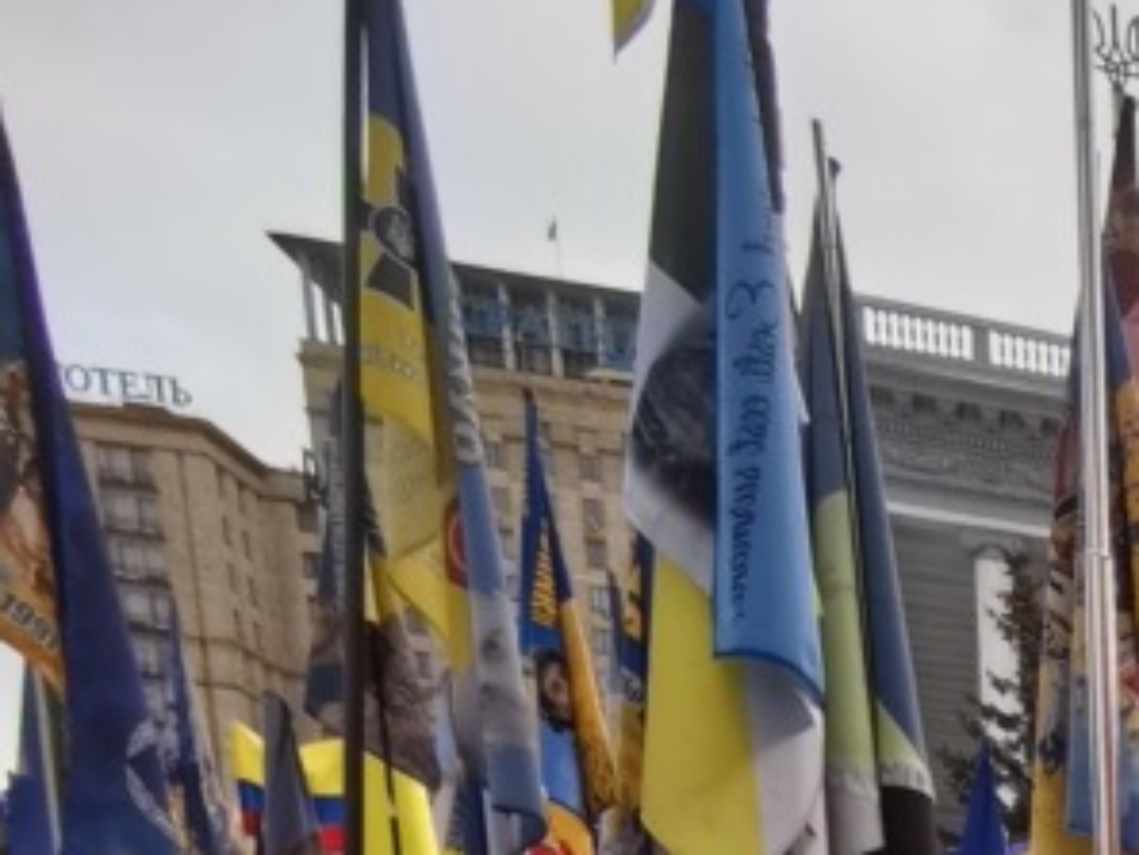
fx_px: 2271
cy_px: 1695
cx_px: 2071
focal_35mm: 69
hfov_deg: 20.0
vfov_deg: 16.4
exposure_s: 1/1359
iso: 50
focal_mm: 2.35
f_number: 2.2
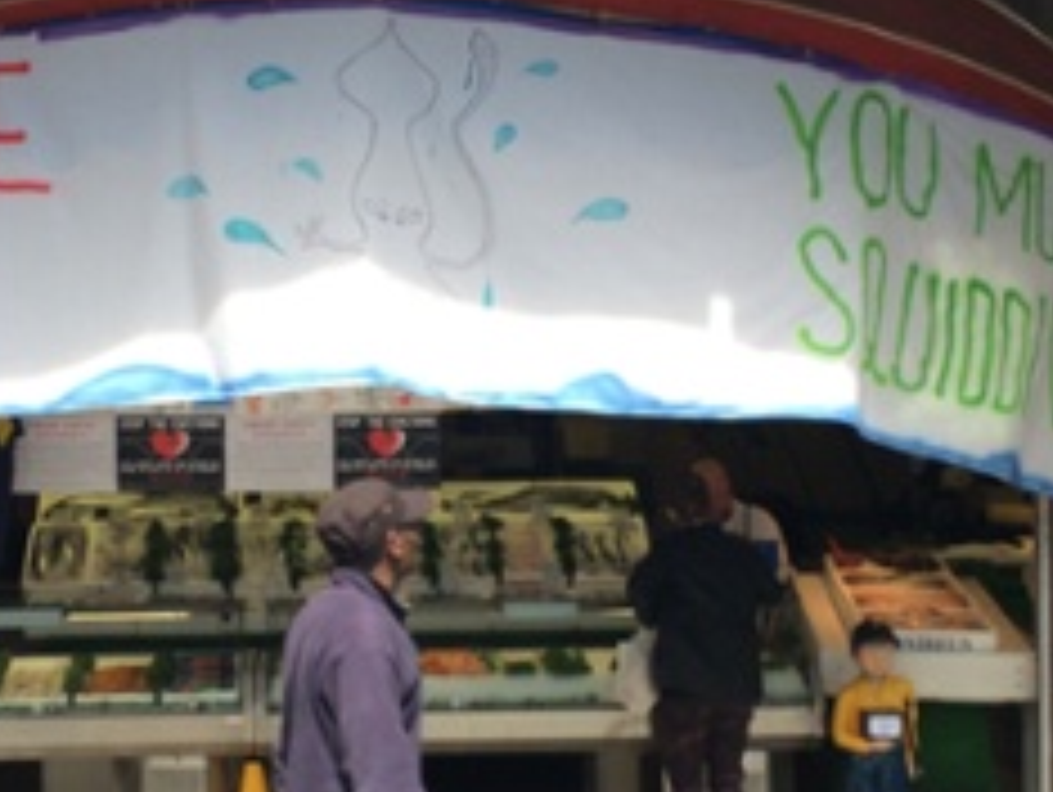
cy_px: 470
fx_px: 1736
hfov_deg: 33.5
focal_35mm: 57
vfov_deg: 25.7
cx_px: 364
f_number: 2.2
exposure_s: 1/232
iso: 32
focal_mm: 4.15
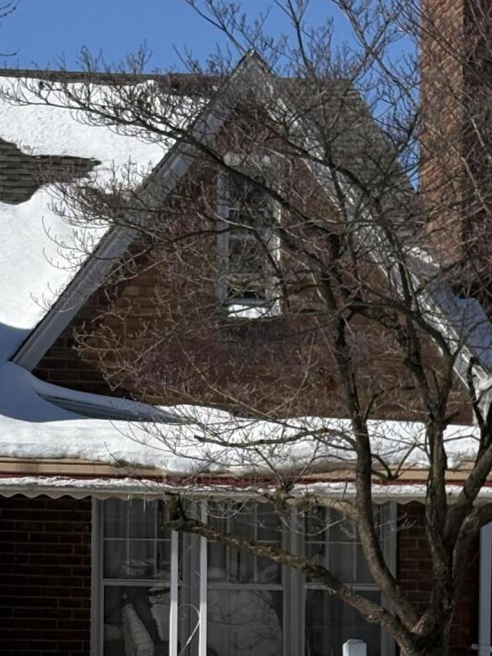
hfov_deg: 10.3
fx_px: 2711
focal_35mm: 143
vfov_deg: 13.6
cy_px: 625
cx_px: 1
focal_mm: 5.96
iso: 25
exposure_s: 1/5348
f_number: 1.6
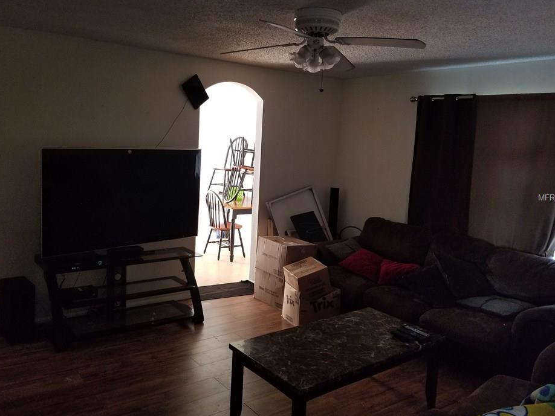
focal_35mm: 29
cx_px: 265
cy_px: 198
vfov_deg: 48.2
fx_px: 465
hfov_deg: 61.6
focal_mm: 4.25
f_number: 1.7
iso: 400
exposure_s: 1/50
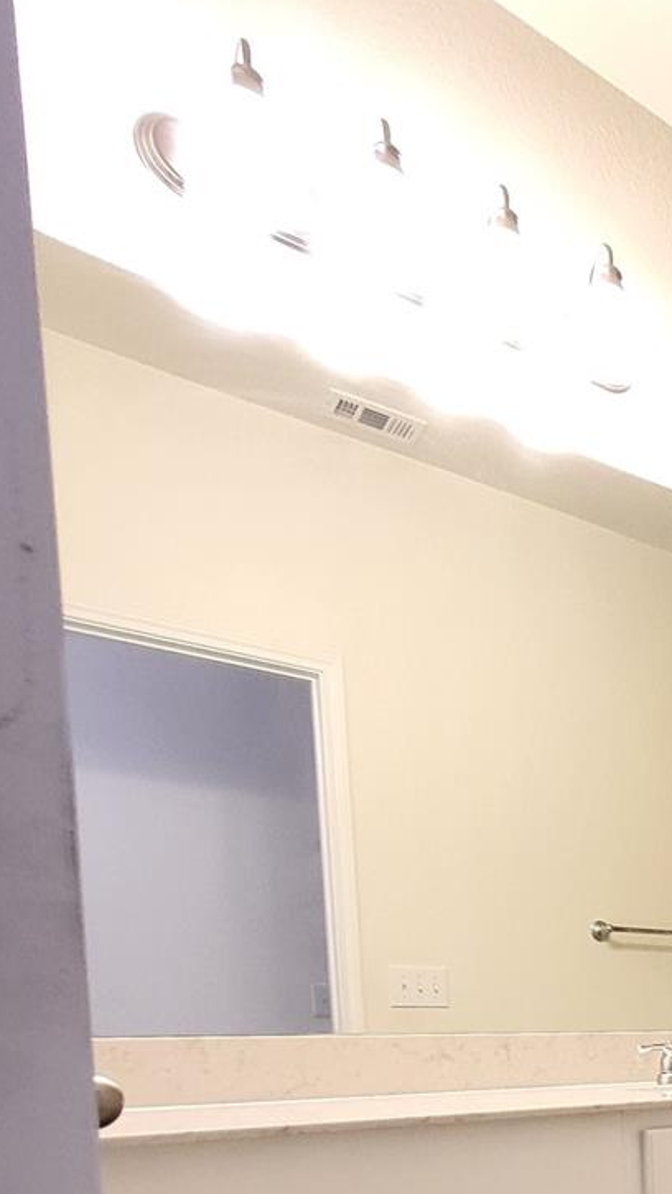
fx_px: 950
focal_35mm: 30
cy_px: 1117
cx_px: 916
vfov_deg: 54.3
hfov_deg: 29.6
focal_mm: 1.74
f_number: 2.2
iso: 400
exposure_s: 1/60
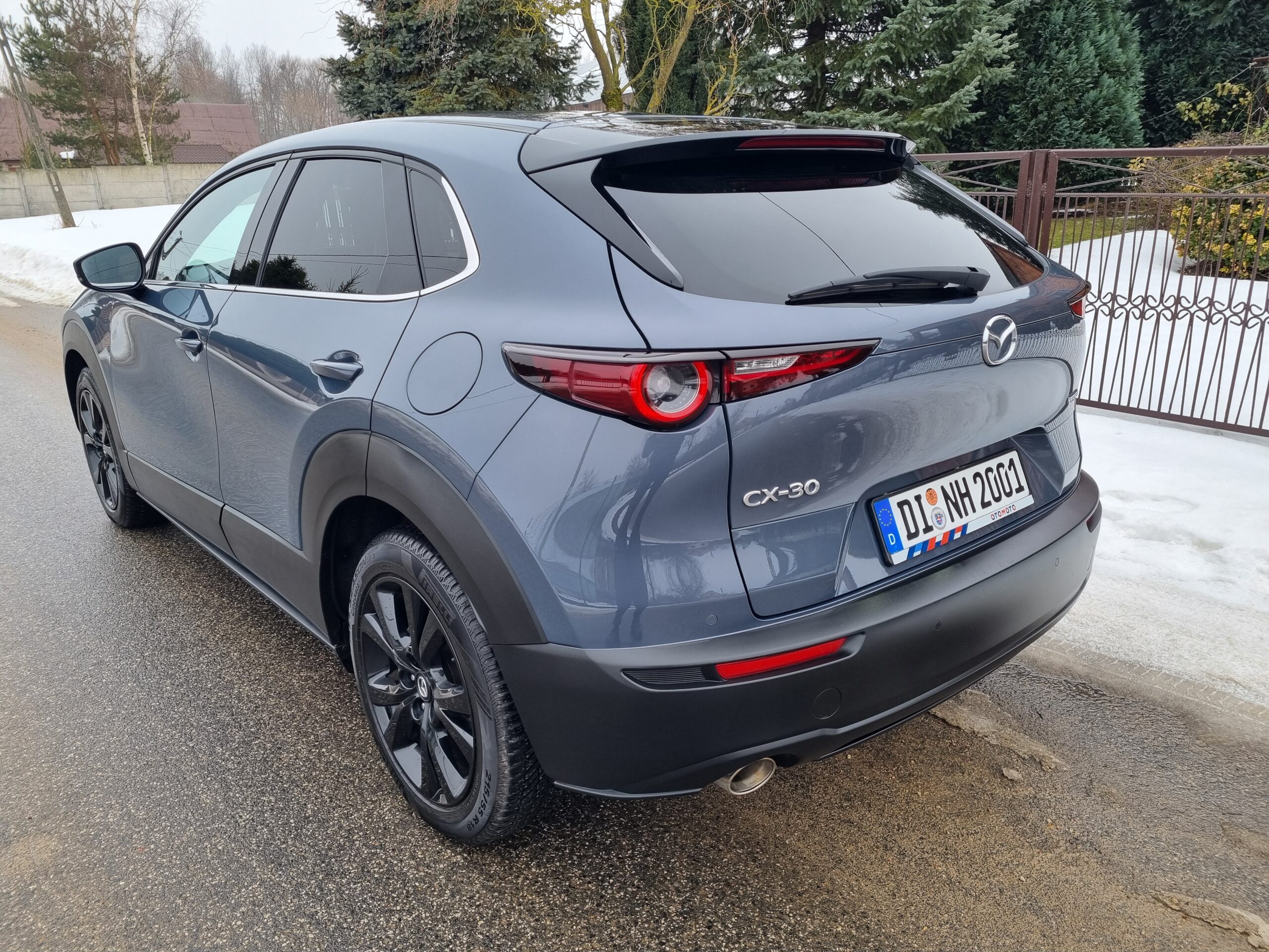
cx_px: 634
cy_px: 476
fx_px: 953
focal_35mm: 26
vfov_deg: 53.1
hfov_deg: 67.3
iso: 50
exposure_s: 1/260
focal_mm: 5.4
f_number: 1.8
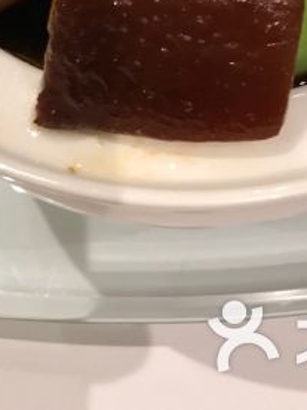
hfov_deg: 20.7
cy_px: -107
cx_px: 191
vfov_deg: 24.3
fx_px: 840
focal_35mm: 71
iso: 40
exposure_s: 1/20
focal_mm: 3.99
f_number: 1.8
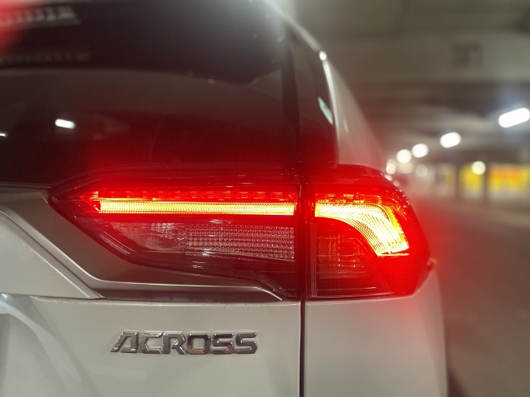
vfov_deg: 53.1
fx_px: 398
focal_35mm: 26
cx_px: 265
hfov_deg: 67.3
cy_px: 198
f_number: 1.6
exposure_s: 1/50
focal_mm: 4.2
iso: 320
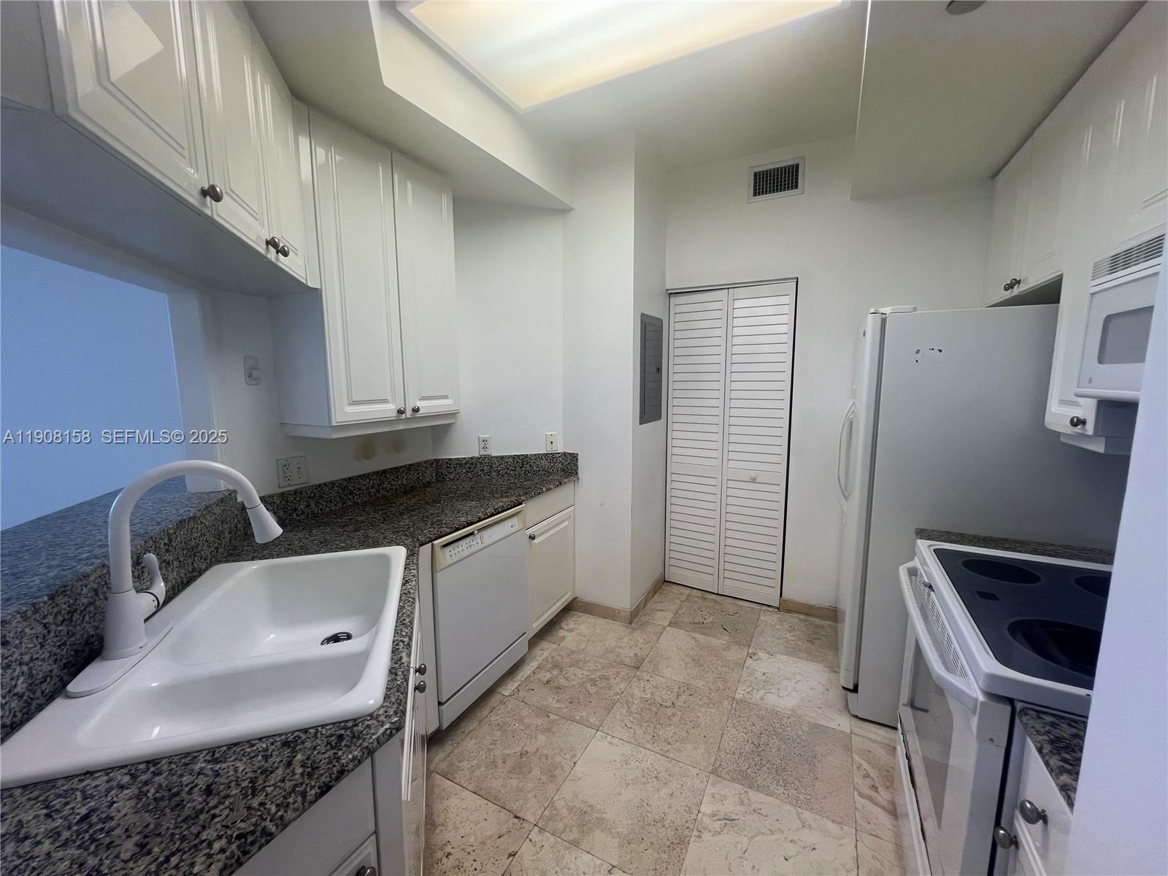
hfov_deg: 106.2
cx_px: 584
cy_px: 438
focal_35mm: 13
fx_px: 439
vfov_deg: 89.9
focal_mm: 1.57
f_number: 1.8
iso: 64
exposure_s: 1/120
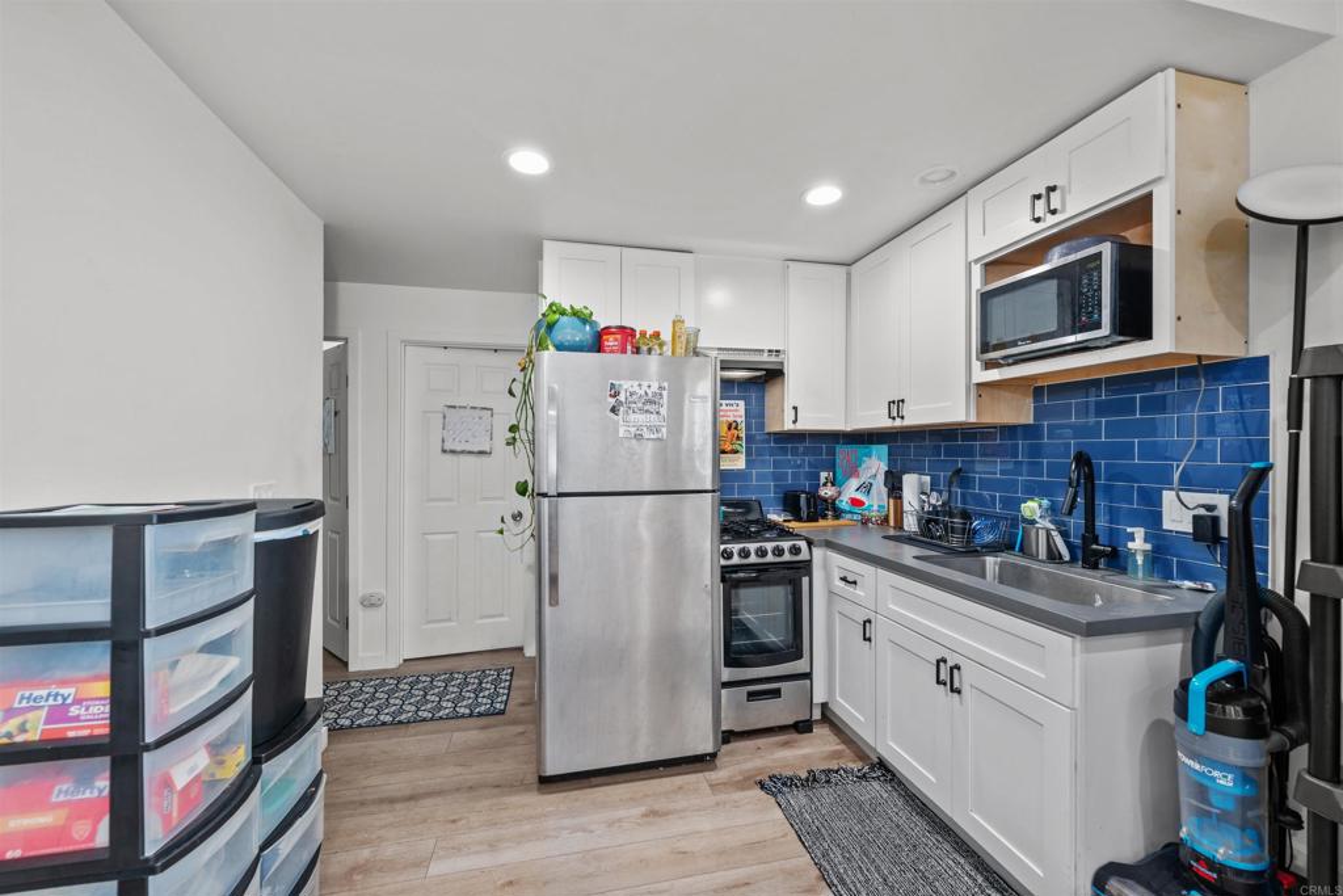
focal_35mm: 14
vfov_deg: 81.2
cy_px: 448
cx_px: 672
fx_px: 522
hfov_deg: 104.2
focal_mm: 14
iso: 100
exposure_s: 1
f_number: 8
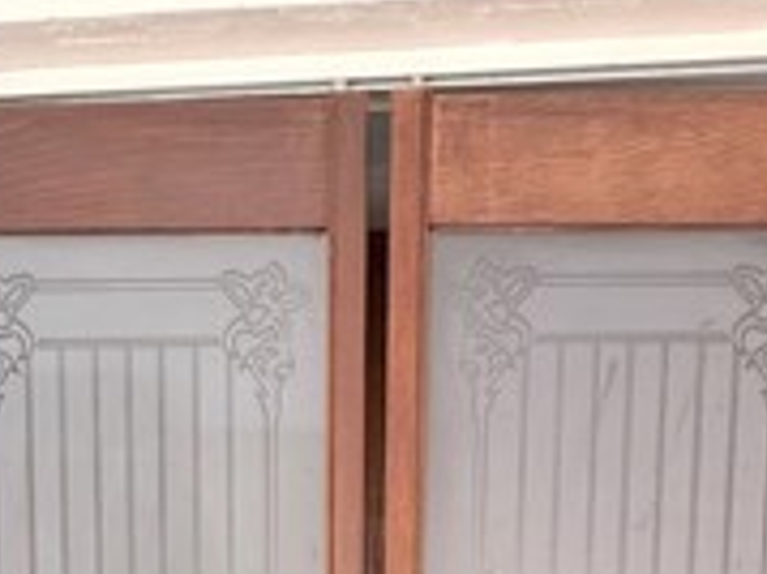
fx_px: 1107
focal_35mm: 50
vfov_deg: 21.9
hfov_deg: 38.2
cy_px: 947
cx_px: 347
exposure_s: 1/99
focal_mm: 2.22
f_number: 2.2
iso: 250
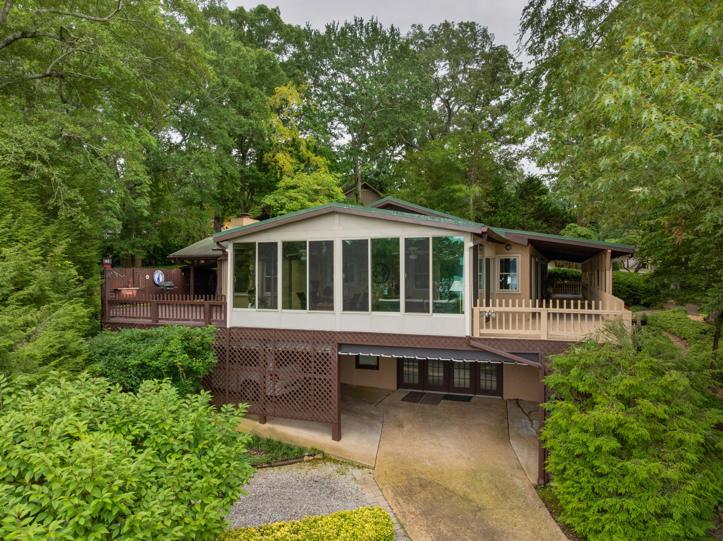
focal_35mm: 24
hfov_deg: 71.6
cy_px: 270
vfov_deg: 56.8
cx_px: 362
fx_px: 501
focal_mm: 12.29
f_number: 7.1
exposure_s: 1/60
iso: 100
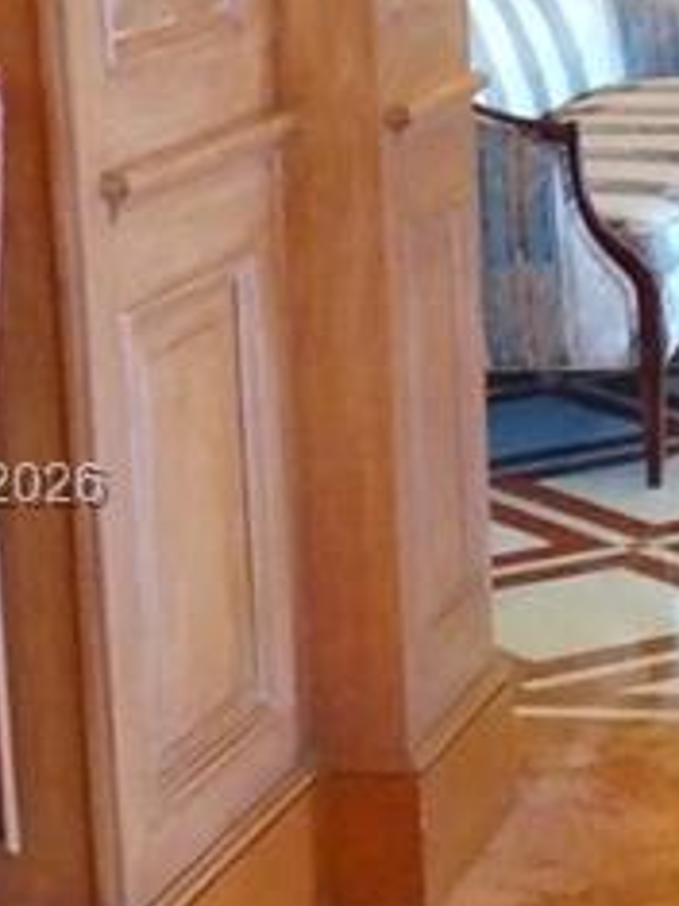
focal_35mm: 102
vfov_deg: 19.3
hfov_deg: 13.4
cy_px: 490
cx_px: 1127
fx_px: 2670
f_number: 2
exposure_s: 1/30
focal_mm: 3.54
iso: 738
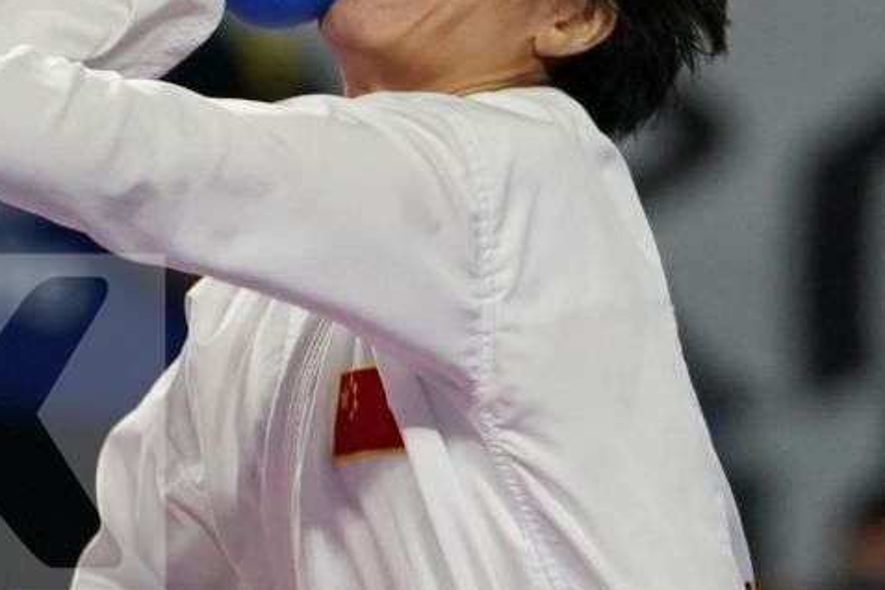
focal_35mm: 1133
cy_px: 423
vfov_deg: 1.2
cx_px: 622
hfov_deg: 1.8
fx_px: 27851
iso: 1600
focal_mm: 200
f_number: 2.8
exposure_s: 1/1000
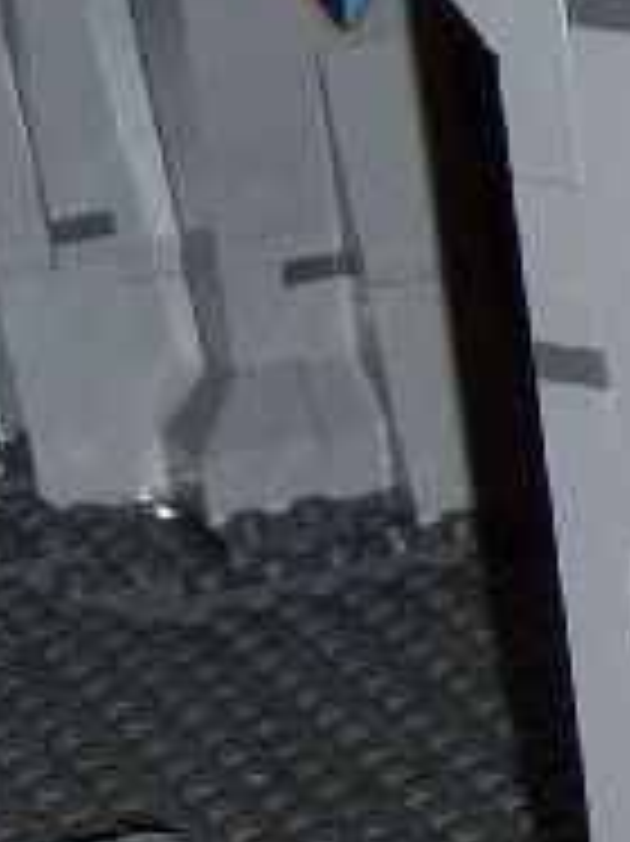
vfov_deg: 8.0
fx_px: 6001
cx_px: 1521
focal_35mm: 247
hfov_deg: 5.8
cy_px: 450
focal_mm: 6
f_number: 3.7
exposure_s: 1/30
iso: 100
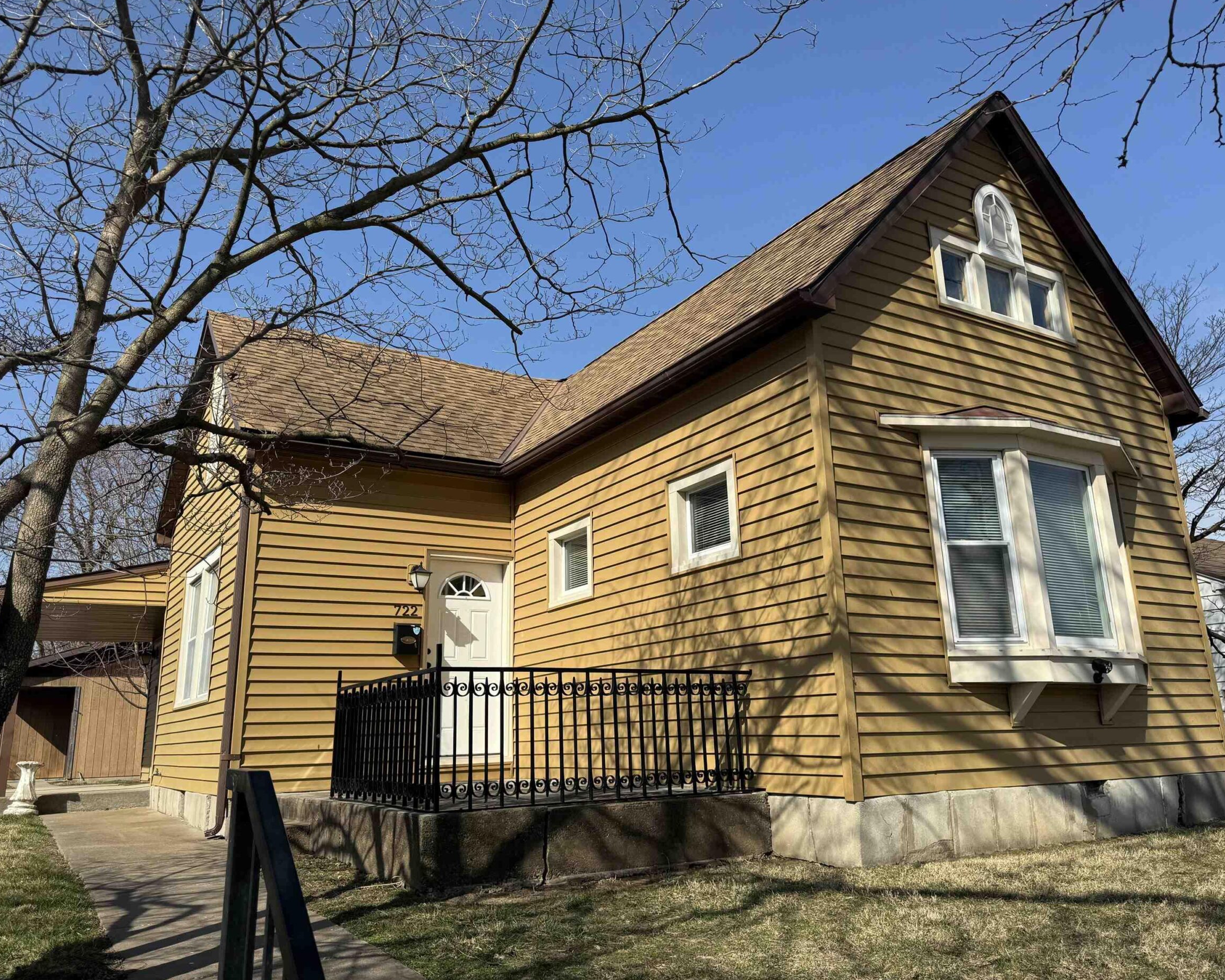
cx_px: 615
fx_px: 943
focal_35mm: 26
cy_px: 485
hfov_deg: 66.0
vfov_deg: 54.9
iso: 80
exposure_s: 1/4310
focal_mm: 6.86
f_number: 1.78
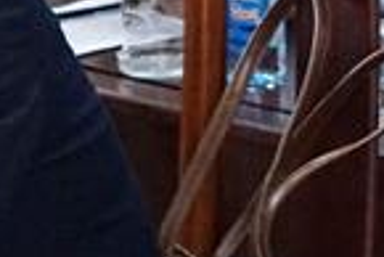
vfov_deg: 6.7
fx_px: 2114
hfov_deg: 9.2
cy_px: -322
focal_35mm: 198
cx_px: 945
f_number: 4
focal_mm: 24
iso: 6400
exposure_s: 1/500
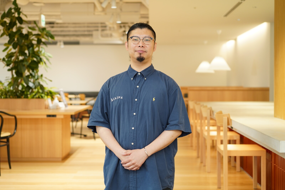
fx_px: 435
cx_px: 142
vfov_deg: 24.6
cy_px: 95
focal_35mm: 55
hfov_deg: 36.2
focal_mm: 55
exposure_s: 1/125
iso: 640
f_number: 2.8
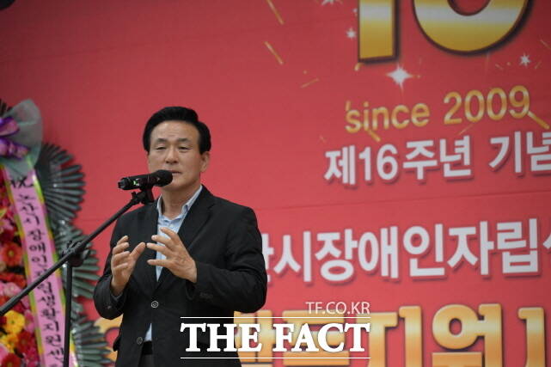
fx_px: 1836
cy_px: 184
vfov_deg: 11.4
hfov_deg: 17.1
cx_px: 276
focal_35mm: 120
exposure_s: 1/200
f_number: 4
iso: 4000
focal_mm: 120
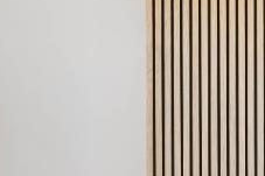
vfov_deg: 9.8
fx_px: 1022
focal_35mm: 139
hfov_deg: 13.8
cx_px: 399
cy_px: 164
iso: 320
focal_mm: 21
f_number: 16
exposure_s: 1/2.5
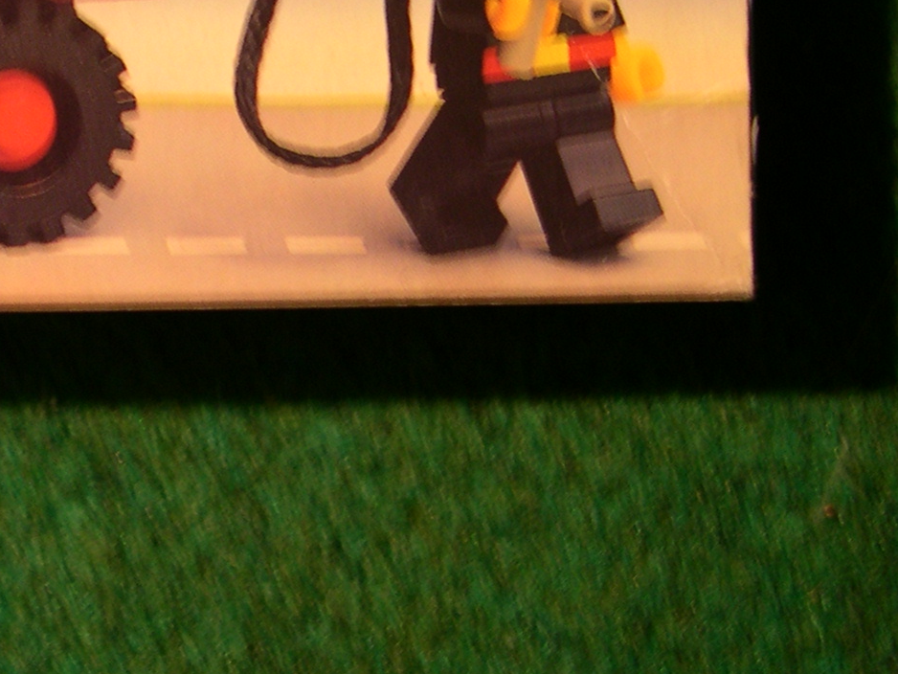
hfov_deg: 20.1
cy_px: -76
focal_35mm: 92
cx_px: -148
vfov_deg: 15.6
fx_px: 2387
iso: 100
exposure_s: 1/5.4
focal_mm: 8
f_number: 2.8
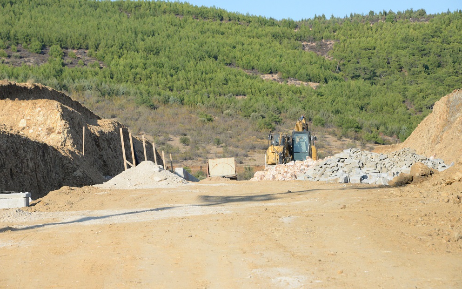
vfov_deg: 8.5
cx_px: 230
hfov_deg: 13.6
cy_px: 134
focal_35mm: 154
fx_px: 1939
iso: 4000
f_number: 10
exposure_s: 1/4000
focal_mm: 150
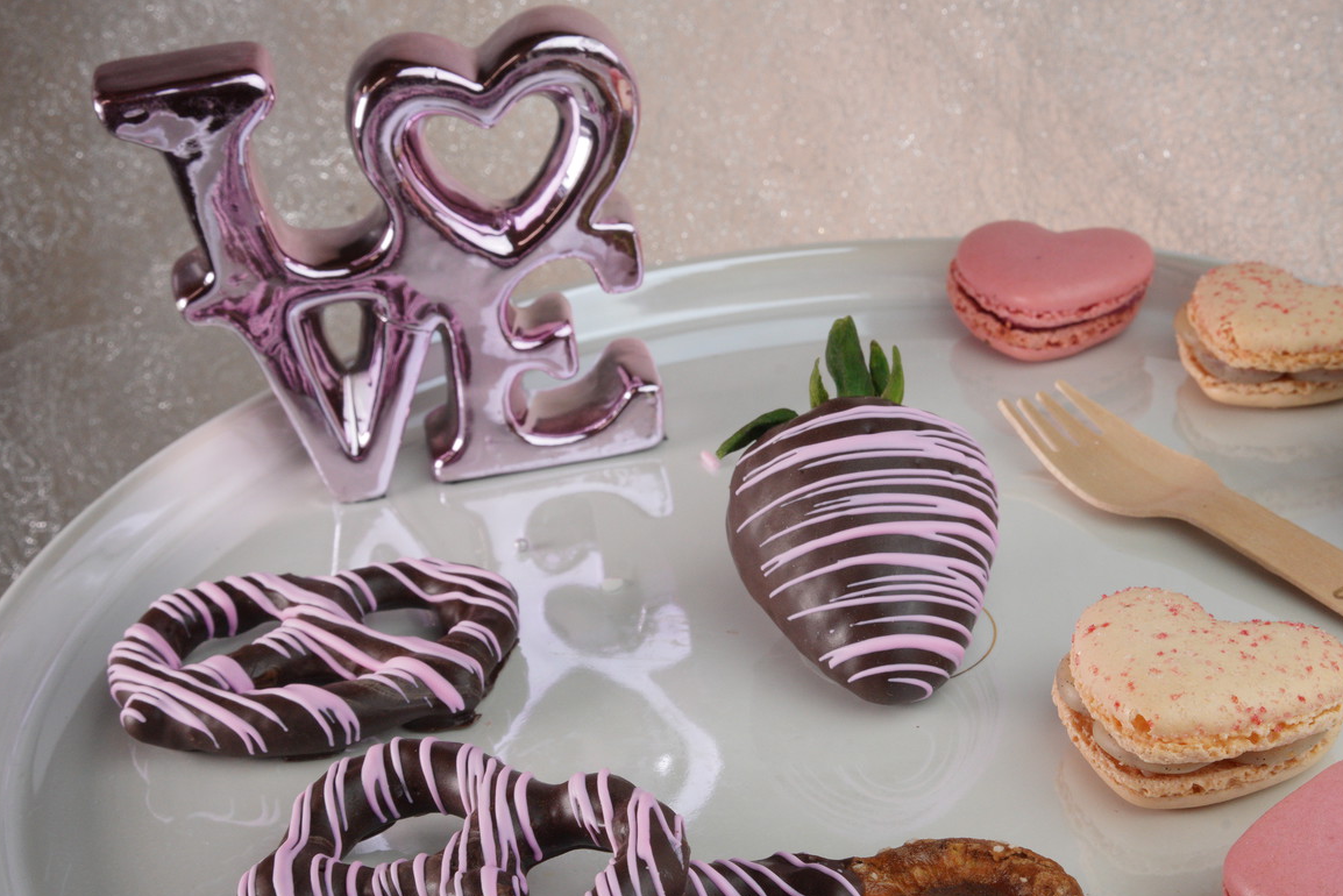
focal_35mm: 50
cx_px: 875
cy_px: 527
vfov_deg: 27.0
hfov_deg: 39.2
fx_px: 1866
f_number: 14
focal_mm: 35
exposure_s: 1/100
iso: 640
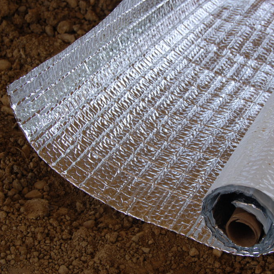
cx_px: 170
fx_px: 606
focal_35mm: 68
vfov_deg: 25.5
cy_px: 138
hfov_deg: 25.4
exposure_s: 1/160
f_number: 7.1
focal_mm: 35
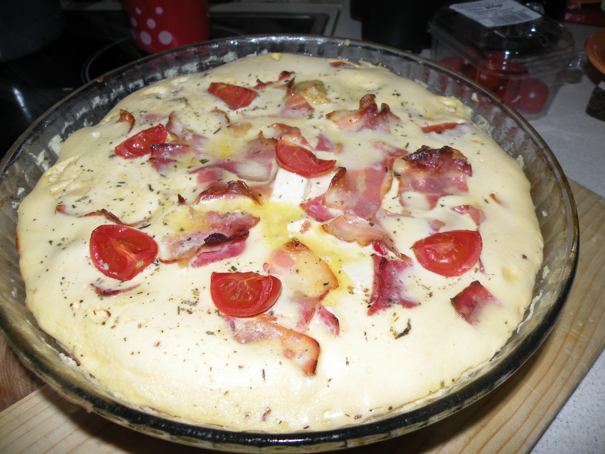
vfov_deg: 51.4
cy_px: 227
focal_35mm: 27
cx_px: 302
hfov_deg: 65.3
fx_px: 472
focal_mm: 4.7
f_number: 2.8
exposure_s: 1/60
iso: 64
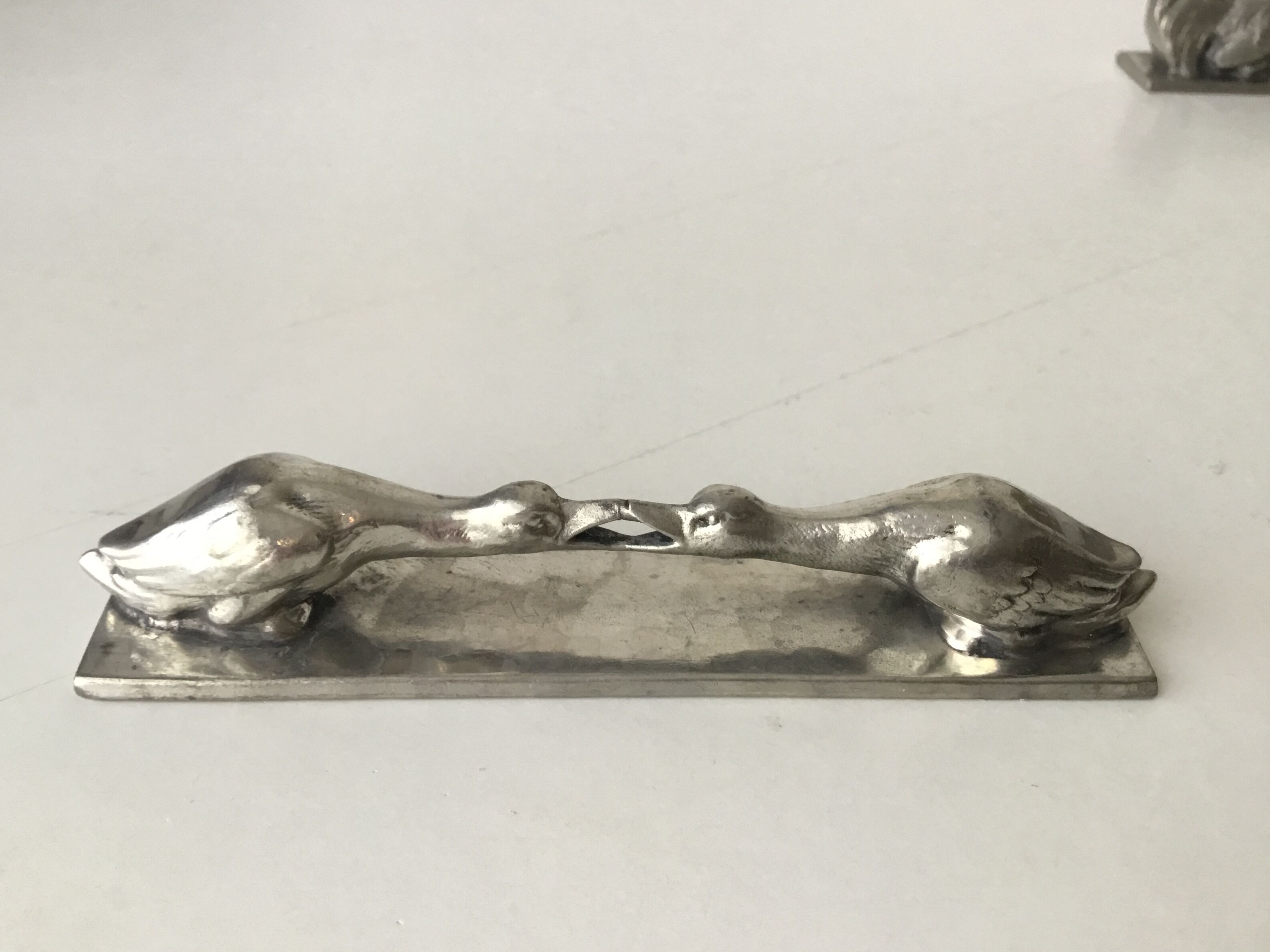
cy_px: 482
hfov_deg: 56.8
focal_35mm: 32
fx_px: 1174
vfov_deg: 44.2
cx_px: 620
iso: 50
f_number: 2.4
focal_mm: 3.3
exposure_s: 1/33
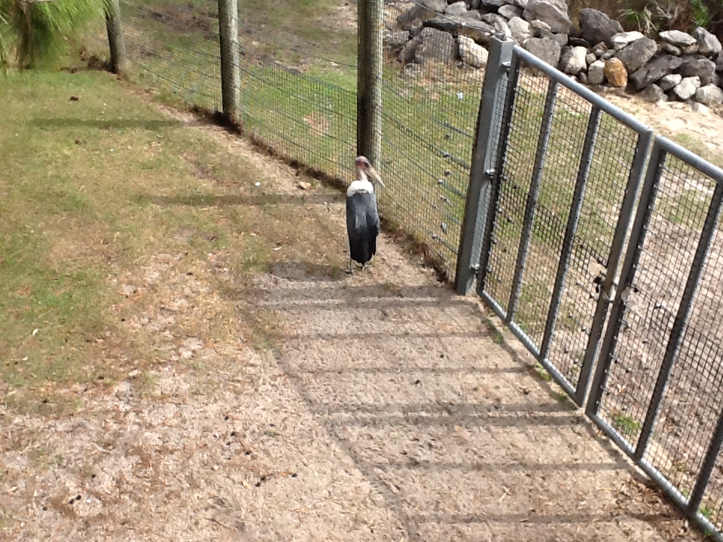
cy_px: 271
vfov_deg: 44.2
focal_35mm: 32
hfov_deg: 56.8
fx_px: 668
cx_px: 362
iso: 80
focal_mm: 2.03
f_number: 2.4
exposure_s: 1/891
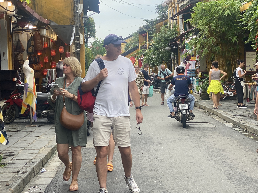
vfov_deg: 20.2
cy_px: 89
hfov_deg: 26.7
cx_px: 121
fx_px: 544
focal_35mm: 73
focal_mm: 6
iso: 20
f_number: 2
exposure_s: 1/174
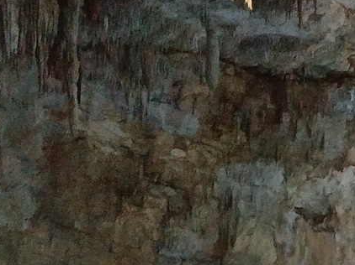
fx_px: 933
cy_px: 366
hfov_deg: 18.0
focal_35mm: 91
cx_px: 600
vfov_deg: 15.3
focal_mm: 3.94
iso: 3200
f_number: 1.9
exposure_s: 1/15
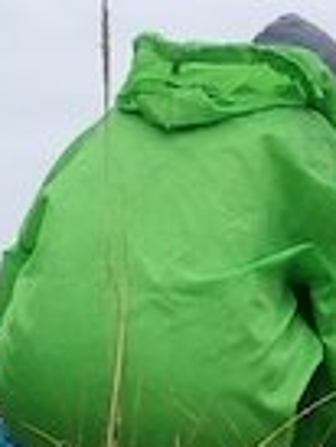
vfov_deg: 9.0
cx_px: 88
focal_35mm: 190
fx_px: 2455
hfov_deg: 7.8
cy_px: 1214
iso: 100
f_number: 2.2
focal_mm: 3.81
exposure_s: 1/100
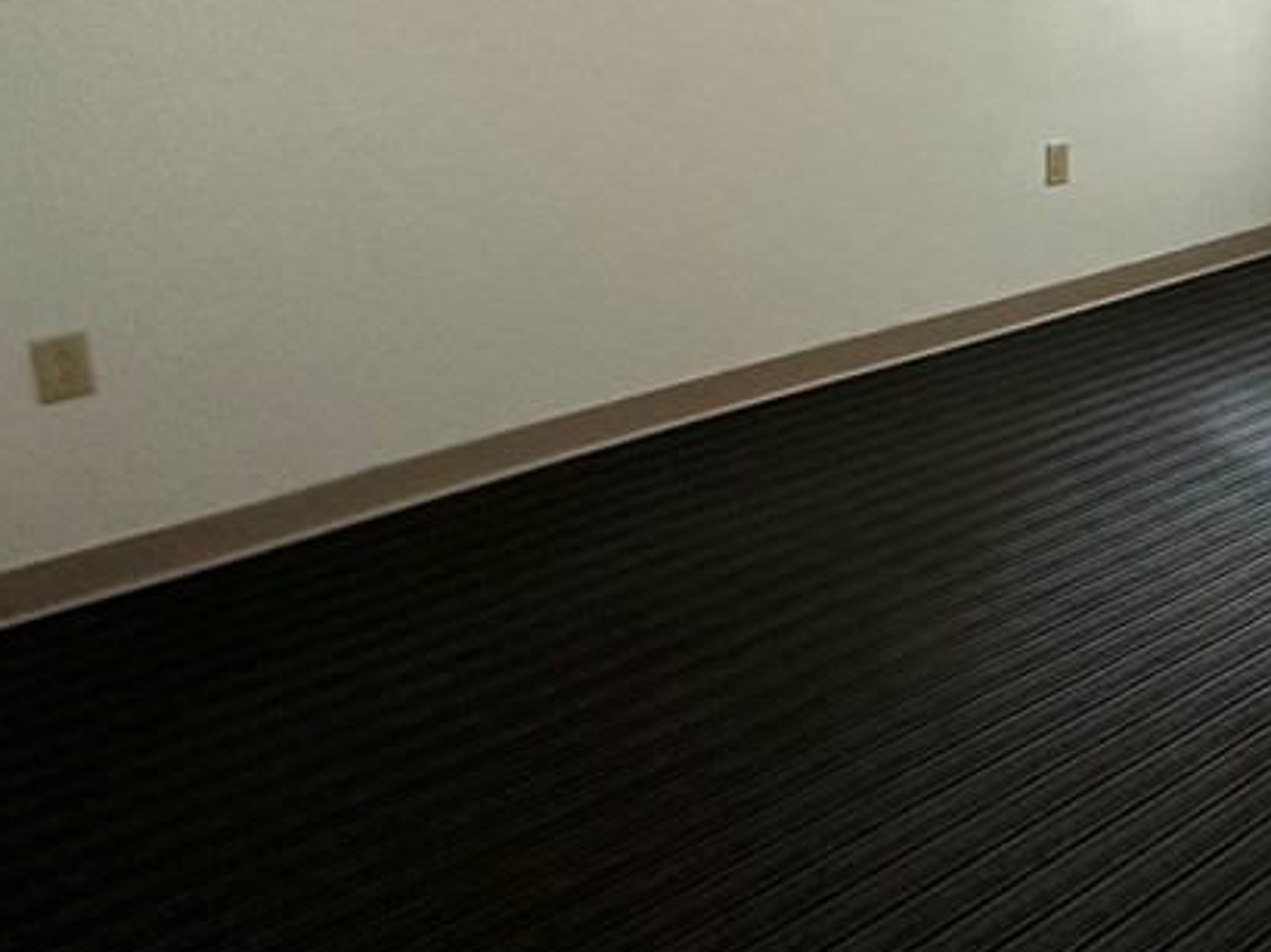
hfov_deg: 48.2
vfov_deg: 36.6
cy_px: 3
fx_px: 1284
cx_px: 1100
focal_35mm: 35
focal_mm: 2.22
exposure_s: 1/60
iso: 400
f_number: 2.2
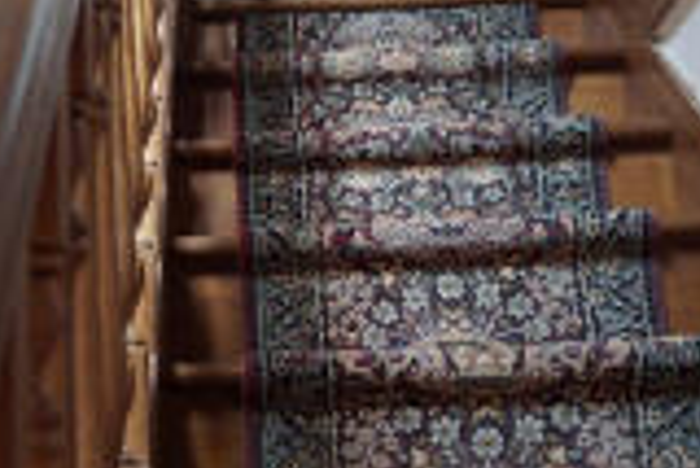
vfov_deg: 15.2
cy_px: 55
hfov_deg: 22.6
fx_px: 1732
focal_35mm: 89
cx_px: 153
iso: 200
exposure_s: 1/40
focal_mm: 20
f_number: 3.5
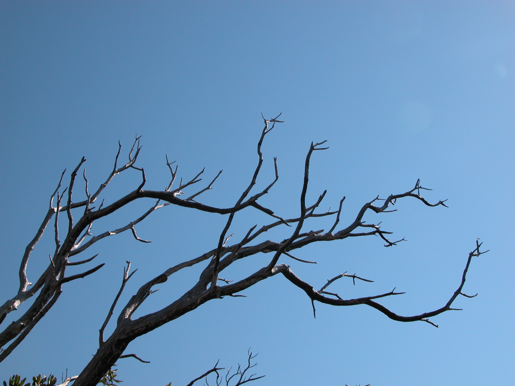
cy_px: 194
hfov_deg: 34.9
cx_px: 256
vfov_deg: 26.6
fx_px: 818
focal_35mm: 55
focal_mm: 13.7
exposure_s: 1/500
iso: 100
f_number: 6.2
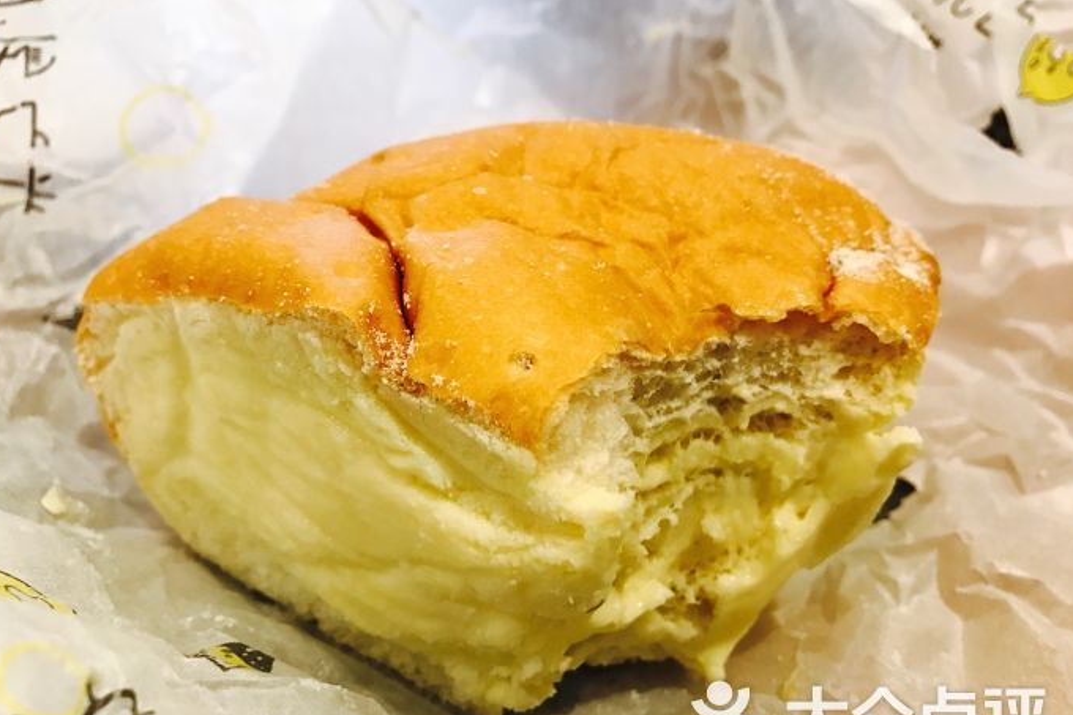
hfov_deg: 61.9
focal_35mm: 30
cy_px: 386
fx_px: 894
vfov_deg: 43.6
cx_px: 535
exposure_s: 1/17
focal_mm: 3.99
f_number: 1.8
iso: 80
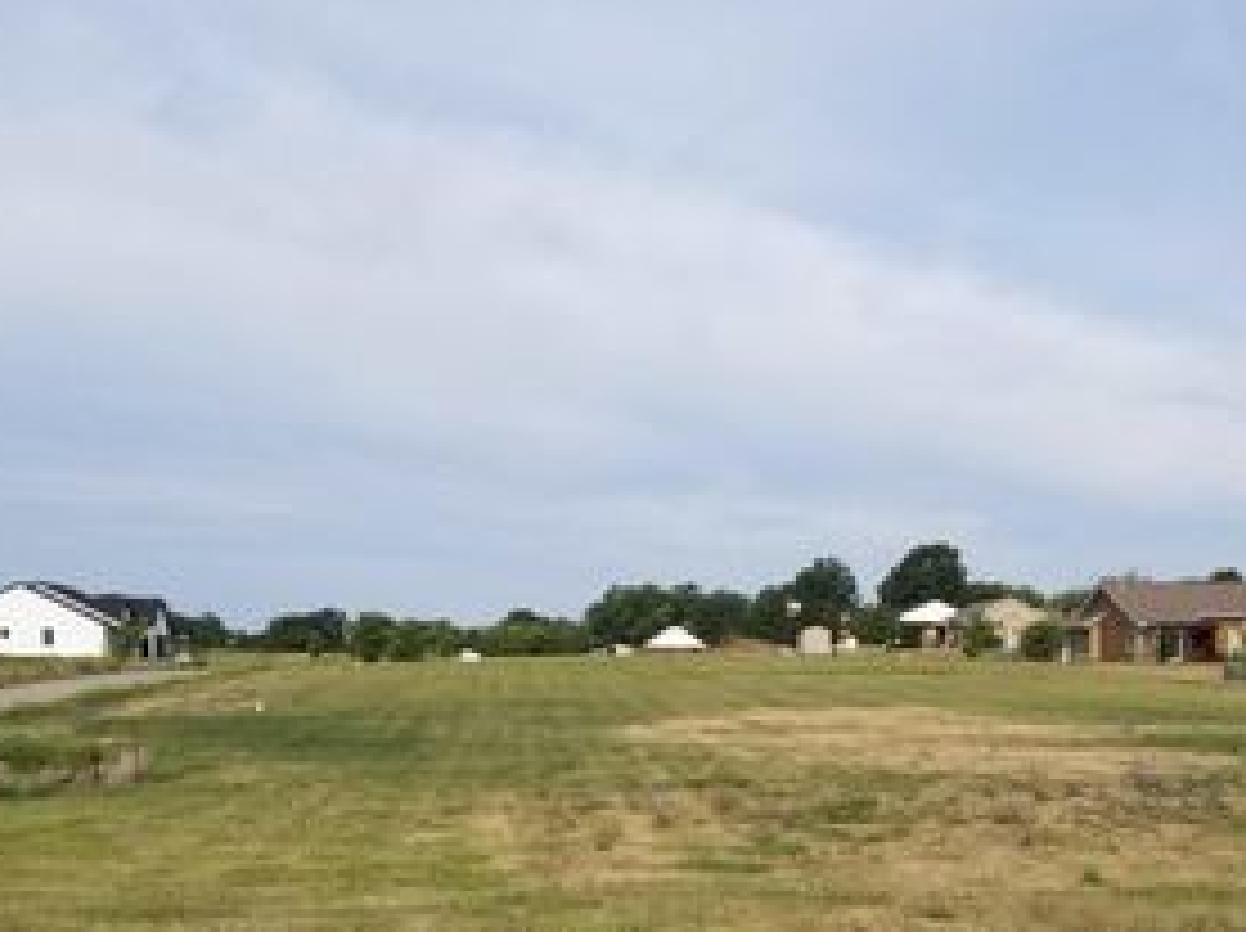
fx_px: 1690
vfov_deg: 30.3
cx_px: 841
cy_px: 691
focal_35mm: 47
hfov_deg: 39.9
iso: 50
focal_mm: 4.25
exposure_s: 1/2408
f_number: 1.7
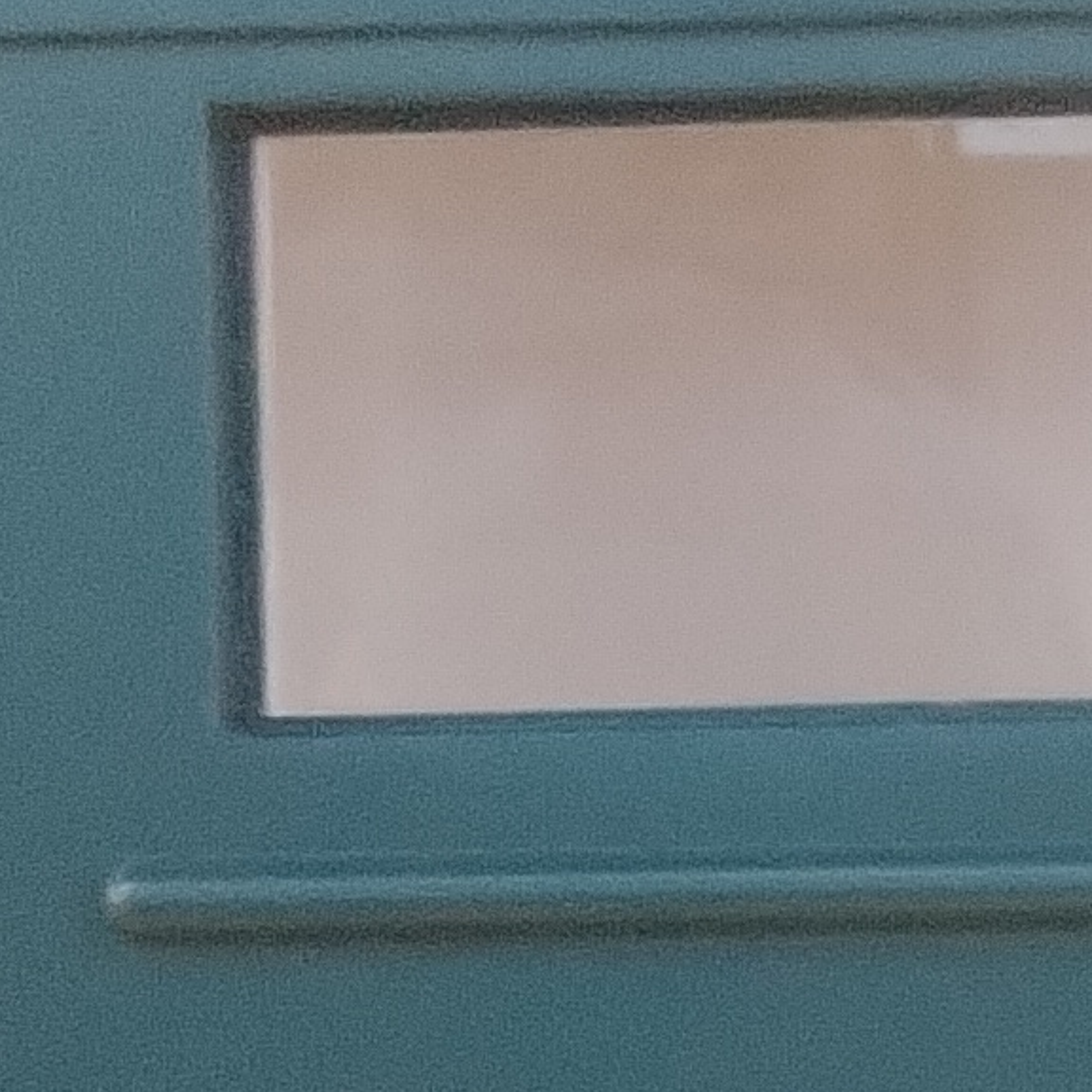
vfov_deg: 9.5
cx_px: 1289
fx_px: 6567
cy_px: 633
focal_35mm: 184
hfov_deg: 9.4
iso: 1332
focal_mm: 4.75
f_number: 1.8
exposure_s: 1/16.7
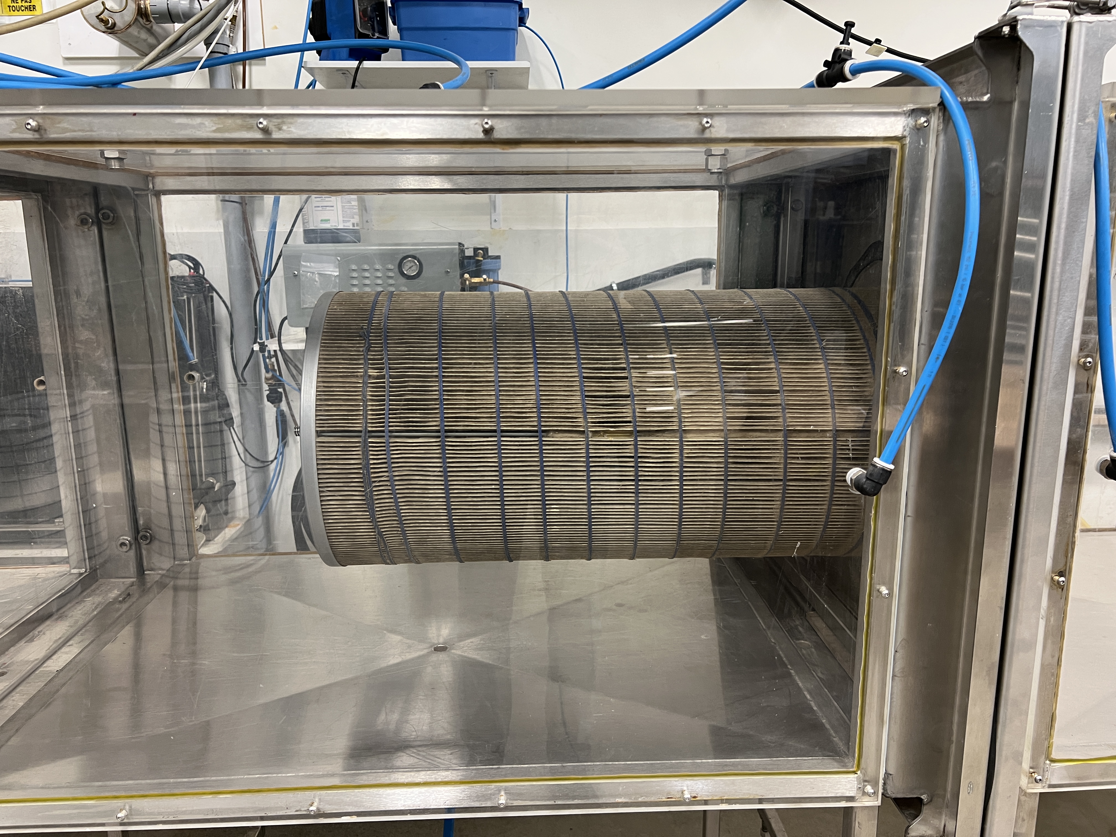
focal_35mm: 26
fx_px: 838
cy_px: 418
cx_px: 558
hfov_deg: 67.3
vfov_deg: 53.1
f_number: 1.5
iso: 80
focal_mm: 5.7
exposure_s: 1/60
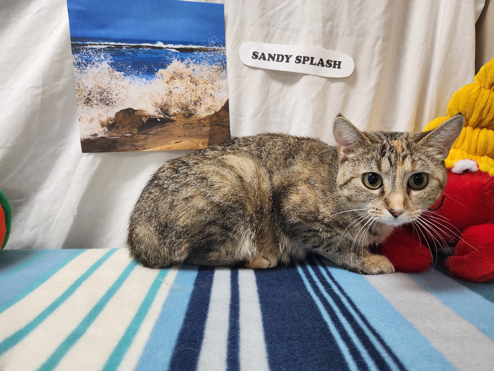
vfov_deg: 58.9
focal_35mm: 23
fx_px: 328
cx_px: 247
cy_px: 186
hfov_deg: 73.9
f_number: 1.8
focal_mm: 5.4
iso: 400
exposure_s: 1/120
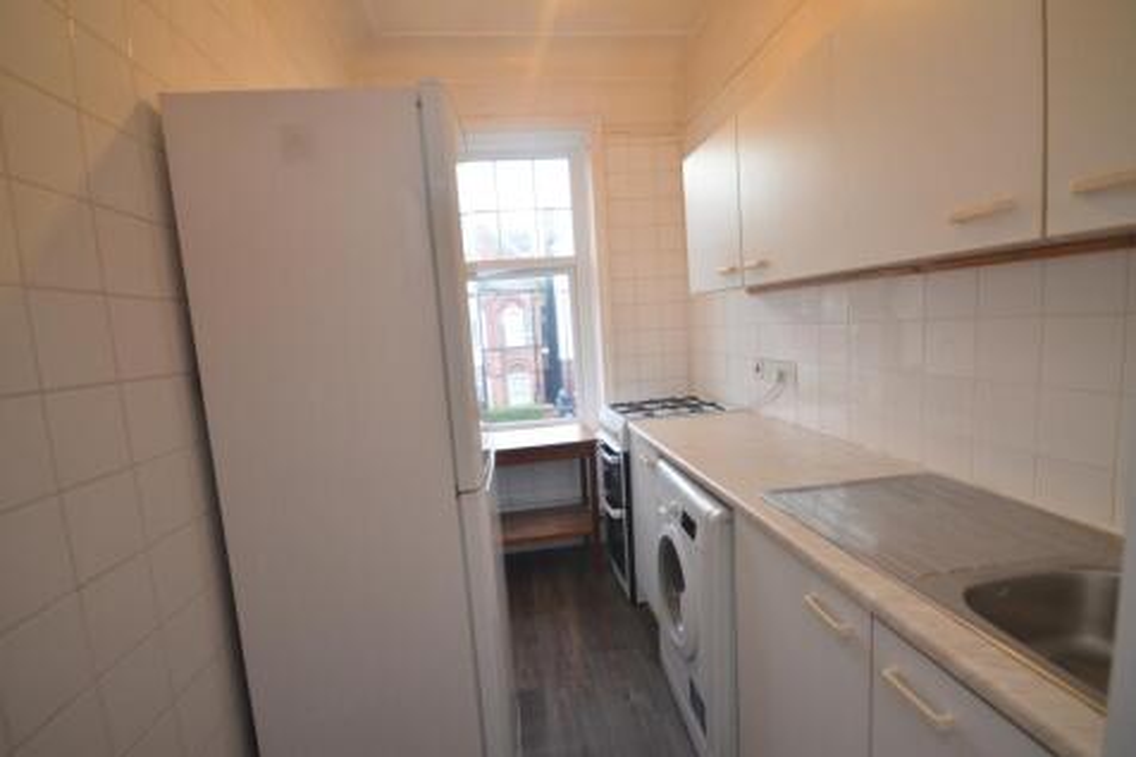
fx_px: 473
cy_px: 378
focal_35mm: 15
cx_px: 568
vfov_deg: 77.3
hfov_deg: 100.4
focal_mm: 10
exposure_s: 1/60
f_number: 4
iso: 640
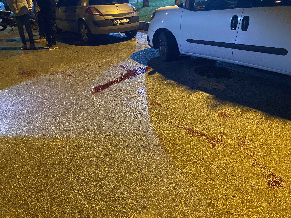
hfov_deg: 67.3
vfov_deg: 53.1
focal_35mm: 26
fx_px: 219
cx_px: 146
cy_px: 109
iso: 800
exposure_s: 1/25
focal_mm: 4.25
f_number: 1.8
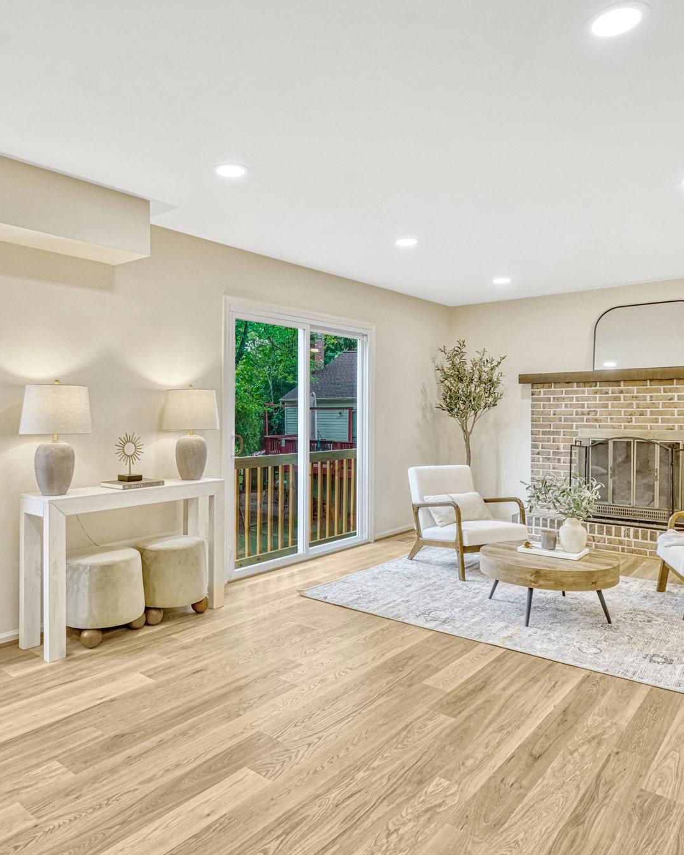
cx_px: 306
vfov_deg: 72.6
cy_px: 425
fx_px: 582
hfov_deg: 60.7
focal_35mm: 23
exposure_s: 1/80
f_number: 8
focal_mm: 16
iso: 1250
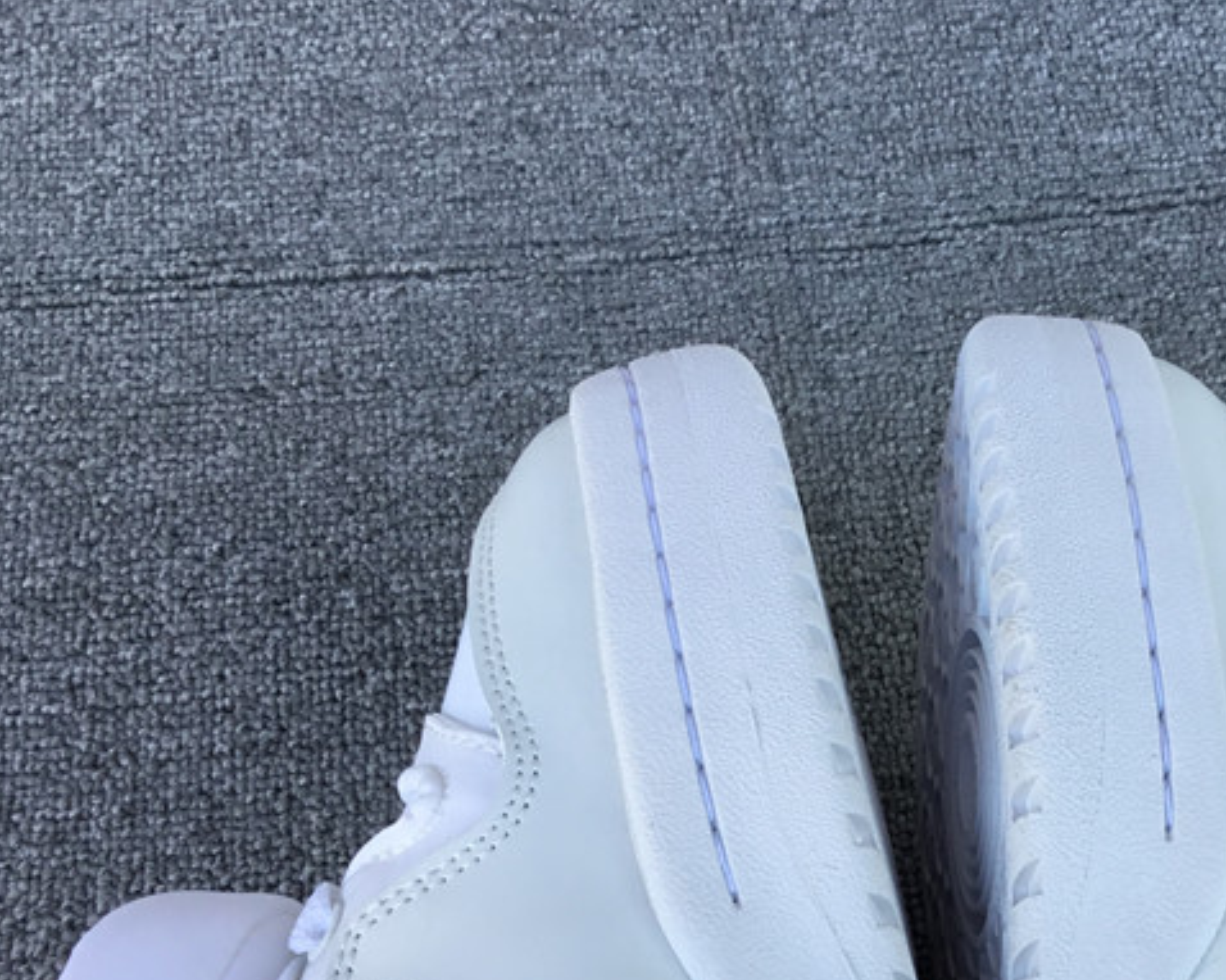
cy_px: 838
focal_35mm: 57
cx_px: 980
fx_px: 2067
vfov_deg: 26.0
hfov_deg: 32.1
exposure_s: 1/112
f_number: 2.4
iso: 25
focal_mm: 3.3
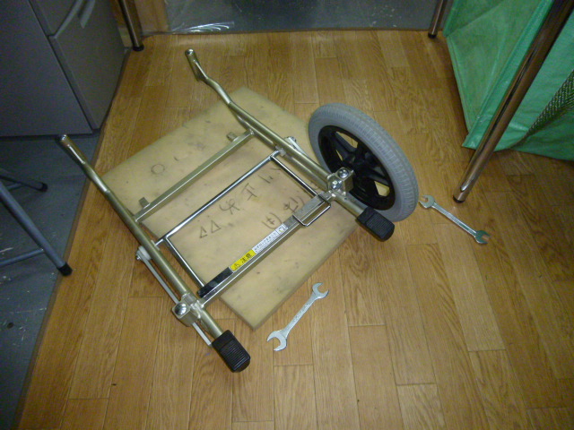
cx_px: 287
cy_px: 215
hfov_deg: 69.4
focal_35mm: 25
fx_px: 415
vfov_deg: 54.9
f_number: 3.1
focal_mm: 4.5
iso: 400
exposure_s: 1/60
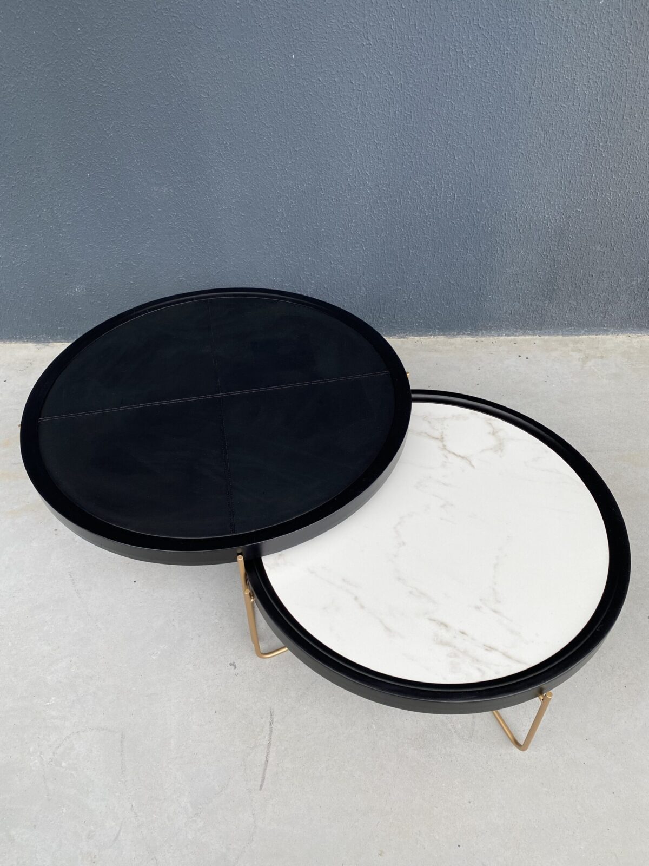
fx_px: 650
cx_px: 324
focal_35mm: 26
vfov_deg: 67.3
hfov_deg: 53.1
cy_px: 433
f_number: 1.8
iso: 32
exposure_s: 1/259
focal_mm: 4.25
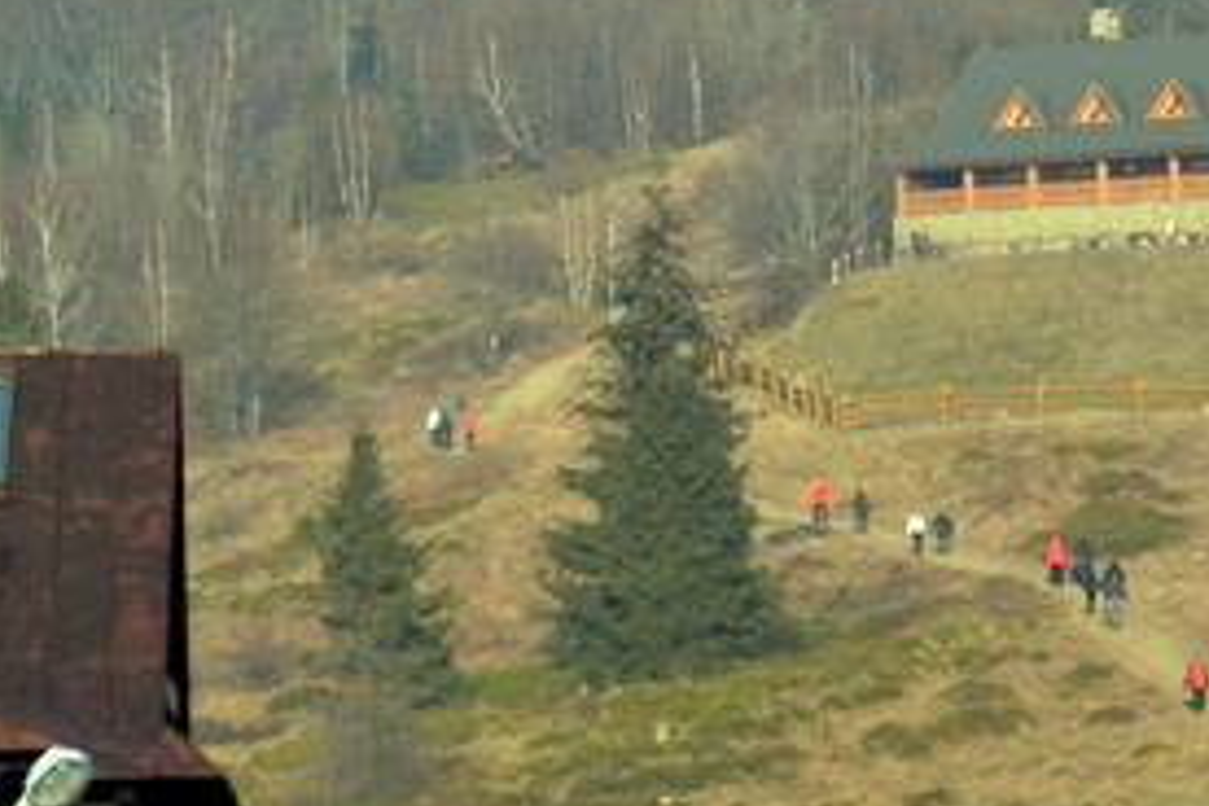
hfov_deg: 8.5
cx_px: 1498
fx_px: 8041
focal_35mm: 239
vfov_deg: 5.7
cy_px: 197
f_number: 8
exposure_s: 1/160
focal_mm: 55
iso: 100
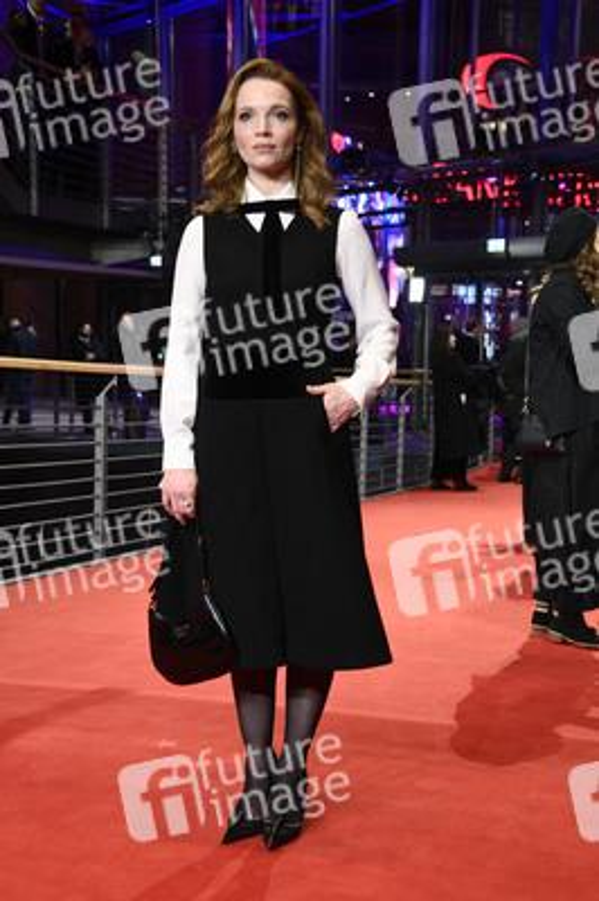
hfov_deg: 23.3
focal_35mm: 58
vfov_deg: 34.5
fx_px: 1450
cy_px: 450
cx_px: 300
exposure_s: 1/200
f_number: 5.6
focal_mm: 58
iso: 5000
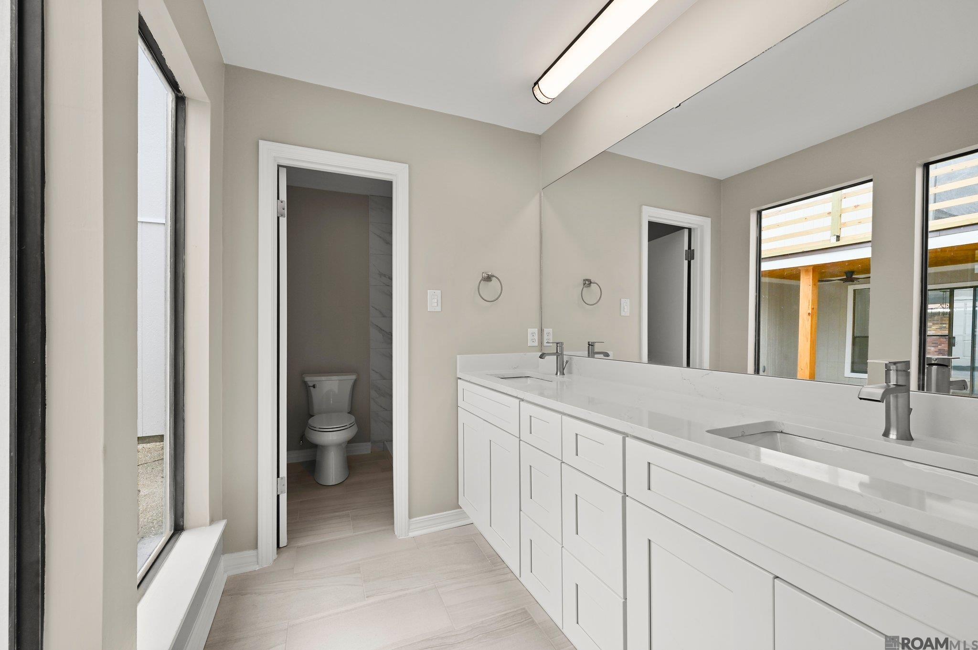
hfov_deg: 104.3
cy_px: 325
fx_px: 380
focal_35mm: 14
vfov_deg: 81.1
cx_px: 489
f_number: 10
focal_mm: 14
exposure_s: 1/25
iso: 200
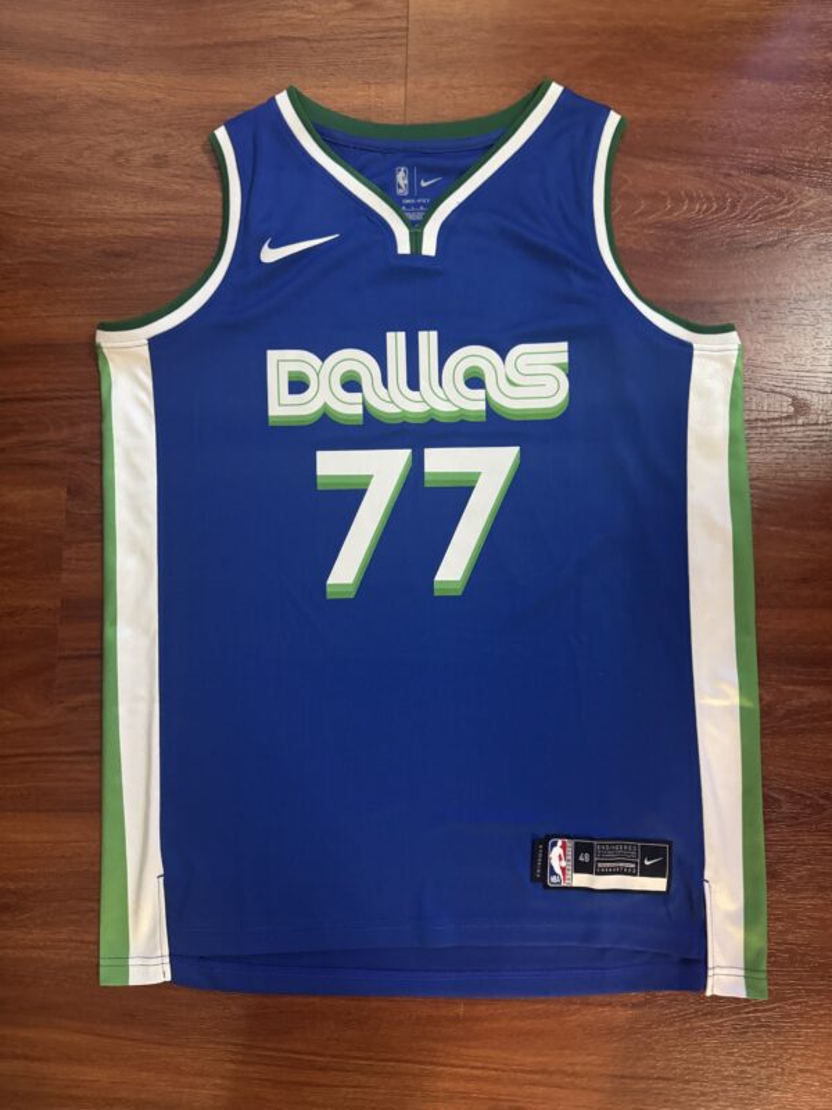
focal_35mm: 24
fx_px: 769
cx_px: 416
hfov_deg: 56.8
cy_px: 555
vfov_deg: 71.6
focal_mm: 6.76
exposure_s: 1/40
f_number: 1.78
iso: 1000
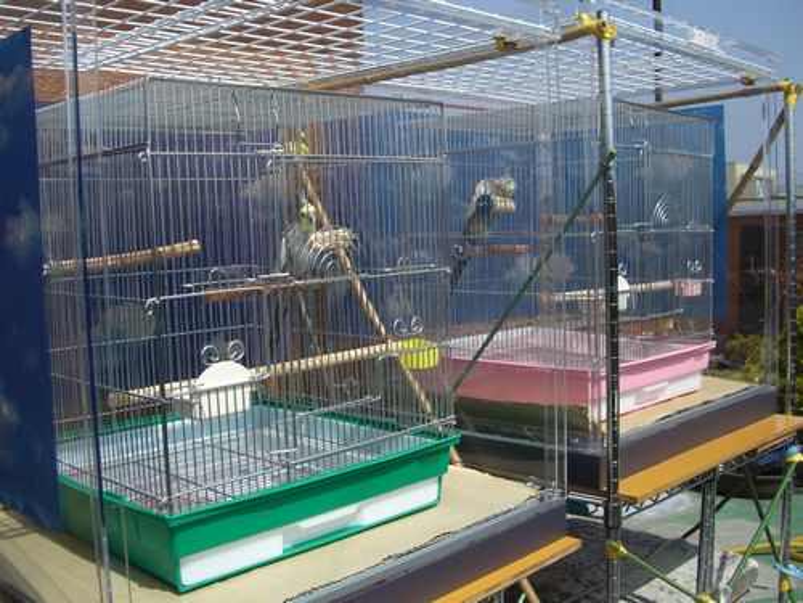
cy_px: 302
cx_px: 402
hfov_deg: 49.0
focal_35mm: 38
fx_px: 881
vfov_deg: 37.7
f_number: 5.6
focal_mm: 7.9
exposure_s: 1/400
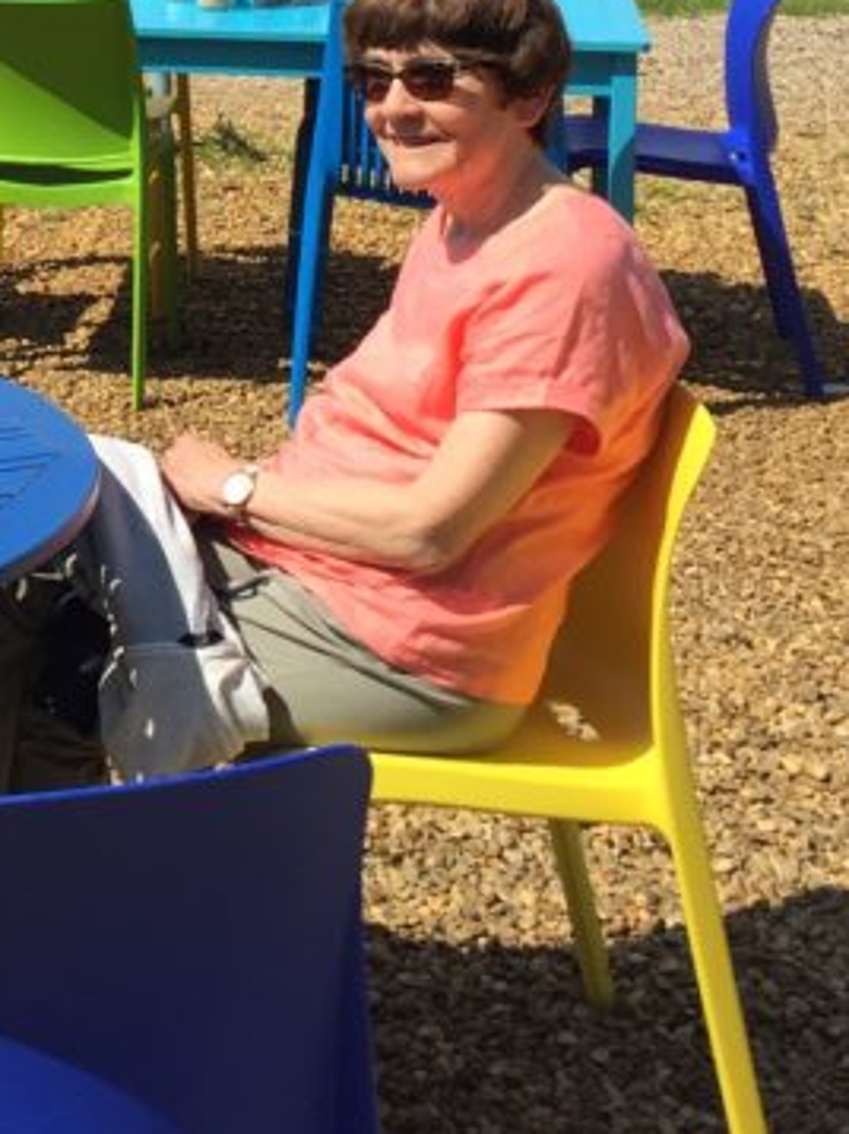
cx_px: -279
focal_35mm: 83
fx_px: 2717
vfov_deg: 22.3
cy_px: -95
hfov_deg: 16.7
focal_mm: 4.15
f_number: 2.2
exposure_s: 1/2083
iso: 32
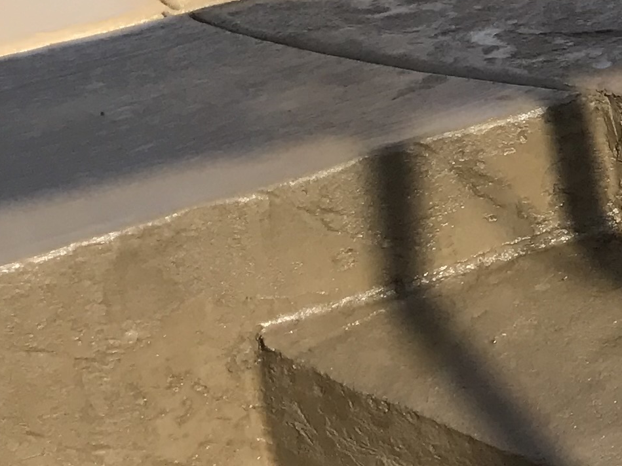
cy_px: 221
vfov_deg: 12.5
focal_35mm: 119
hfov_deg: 14.3
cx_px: 1168
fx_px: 2139
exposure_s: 1/1259
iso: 20
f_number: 1.8
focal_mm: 3.99
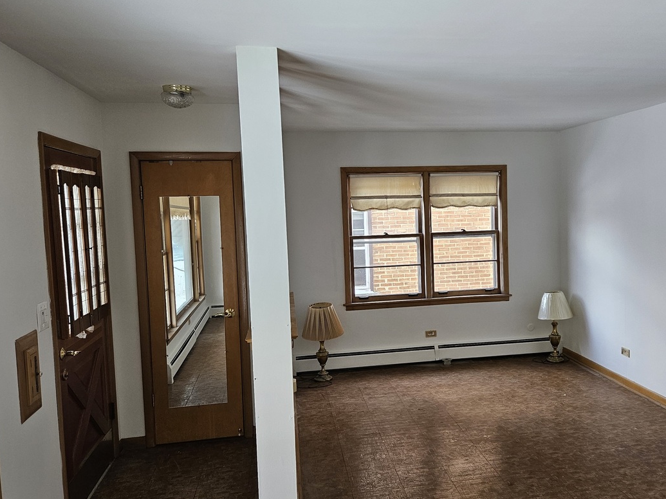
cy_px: 246
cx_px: 408
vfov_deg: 44.2
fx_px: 616
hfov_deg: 56.3
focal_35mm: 32
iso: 160
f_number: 1.8
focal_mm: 5.4
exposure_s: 1/207
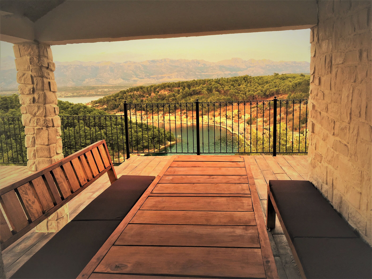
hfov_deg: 61.7
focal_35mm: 29
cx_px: 186
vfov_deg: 48.2
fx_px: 312
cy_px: 140
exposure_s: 1/262
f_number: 2.2
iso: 25
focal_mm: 4.15
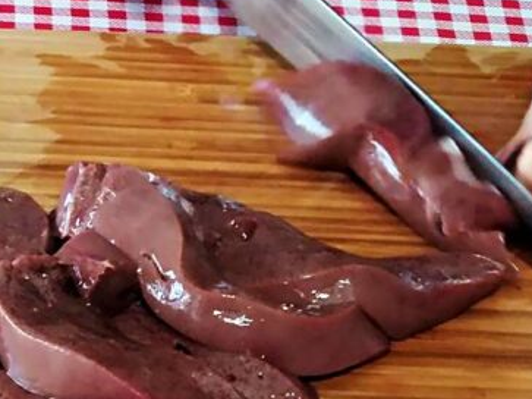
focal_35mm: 274
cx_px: 465
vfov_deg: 5.4
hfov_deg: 7.2
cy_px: 222
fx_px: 4210
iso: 772
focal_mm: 5.25
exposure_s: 1/33.3
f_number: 1.75
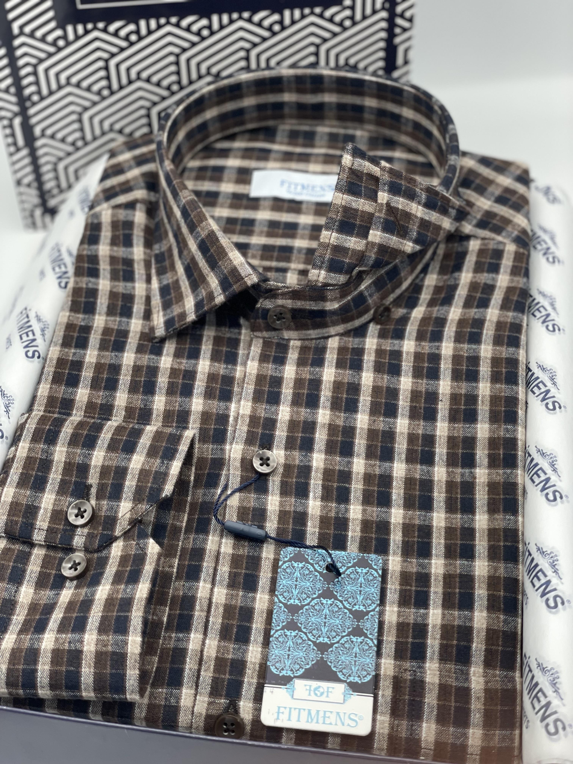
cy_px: 382
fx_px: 1148
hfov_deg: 28.0
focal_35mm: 52
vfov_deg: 36.8
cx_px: 286
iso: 50
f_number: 2
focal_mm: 6
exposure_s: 1/100
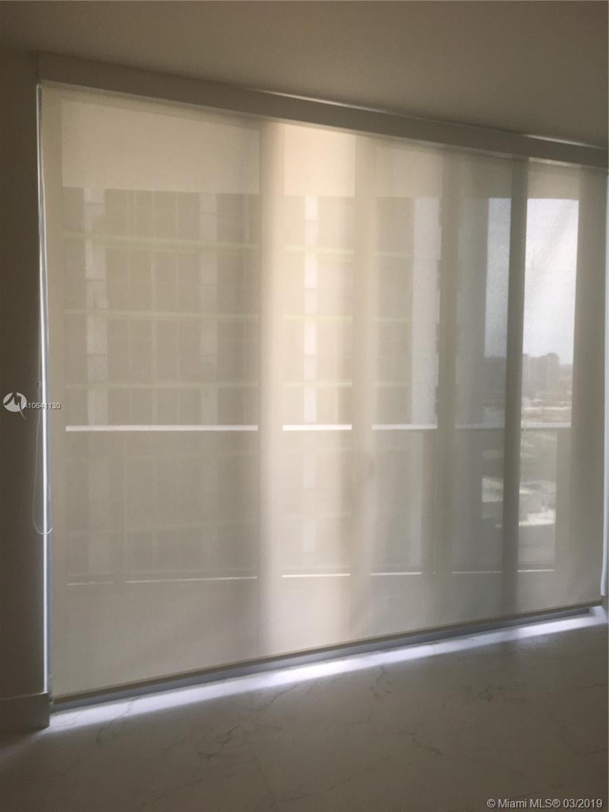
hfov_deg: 48.2
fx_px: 680
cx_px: 304
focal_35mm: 29
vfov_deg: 61.7
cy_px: 406
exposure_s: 1/60
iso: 32
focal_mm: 4.15
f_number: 2.2
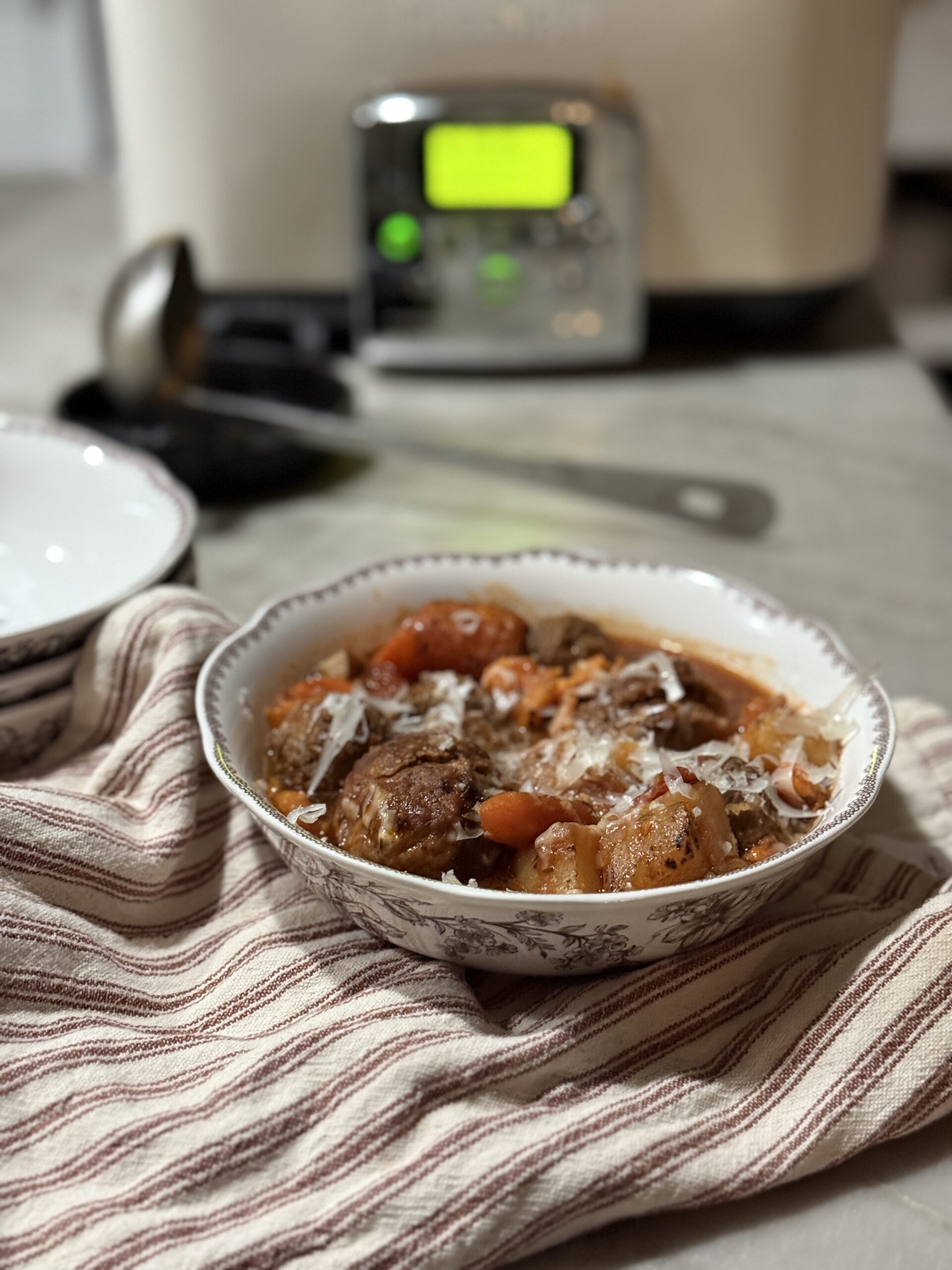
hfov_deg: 30.3
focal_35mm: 48
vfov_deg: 39.7
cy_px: 635
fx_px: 1760
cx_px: 476
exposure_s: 1/30
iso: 500
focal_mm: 6.76
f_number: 1.78
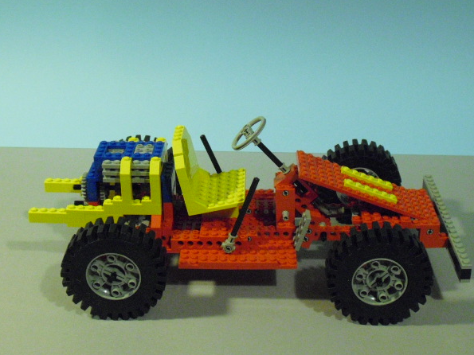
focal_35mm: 57
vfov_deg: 25.6
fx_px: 780
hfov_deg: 33.8
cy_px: 181
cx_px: 244
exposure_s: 1/30
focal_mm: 9.4
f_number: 3.8
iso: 800
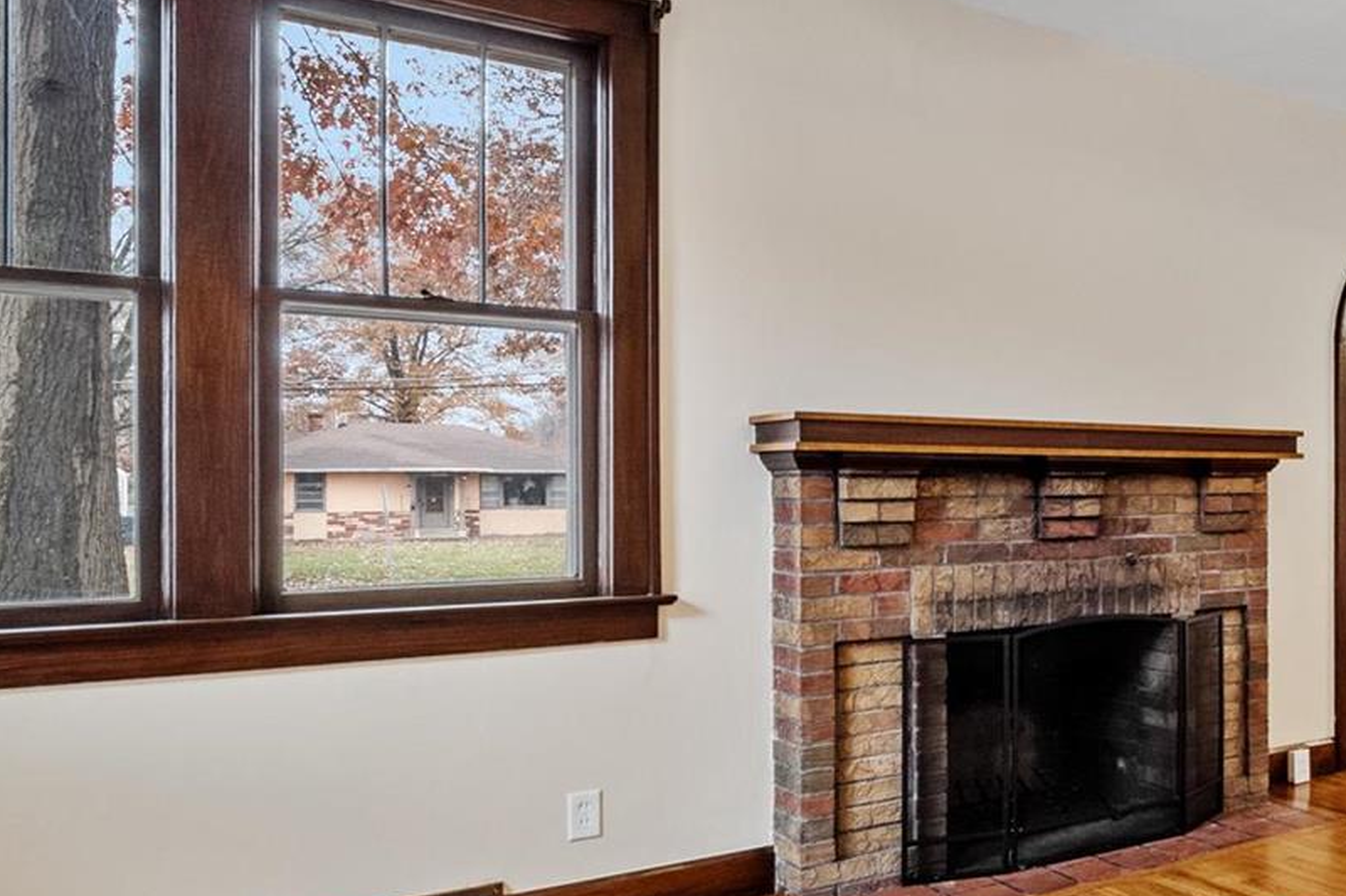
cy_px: 493
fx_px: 1196
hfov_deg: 49.9
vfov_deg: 41.1
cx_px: 1287
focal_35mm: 32
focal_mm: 8
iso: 400
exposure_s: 1/4
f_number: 9
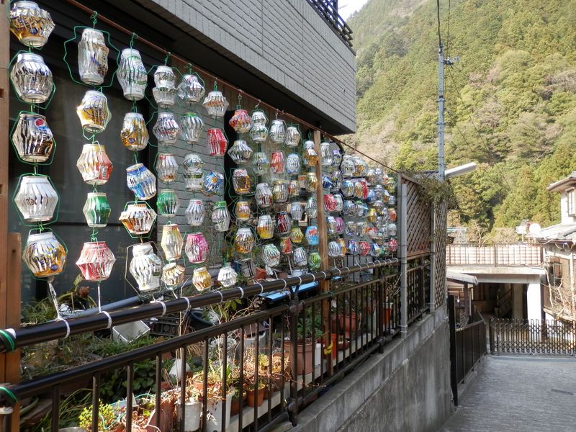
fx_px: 416
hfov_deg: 69.4
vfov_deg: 54.9
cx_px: 288
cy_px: 216
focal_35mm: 25
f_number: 3
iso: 80
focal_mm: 4.5
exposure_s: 1/125
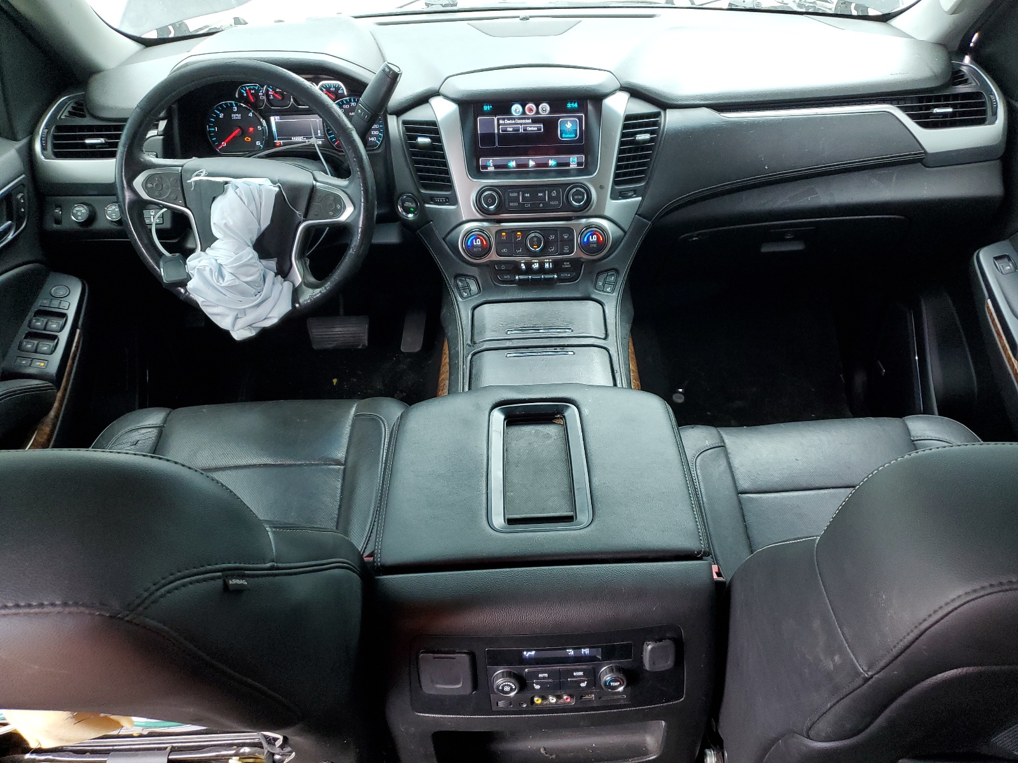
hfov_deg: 67.3
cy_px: 382
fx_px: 765
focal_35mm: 26
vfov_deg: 53.1
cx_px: 509
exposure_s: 1/60.2
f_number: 1.5
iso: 109
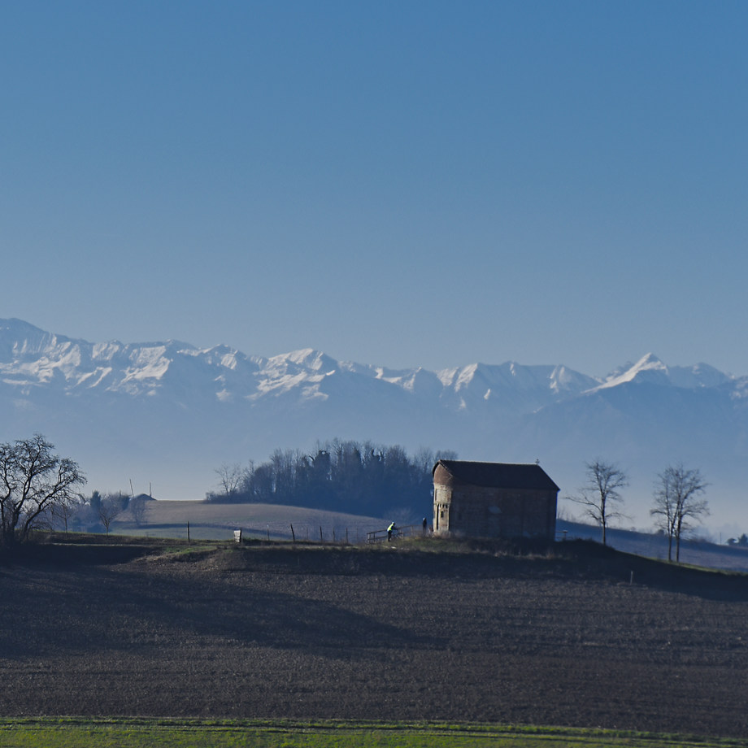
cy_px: 319
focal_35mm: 266
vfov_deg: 6.6
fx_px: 6503
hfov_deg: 6.5
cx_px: -143
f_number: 6.3
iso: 100
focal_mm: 120
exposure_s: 1/800
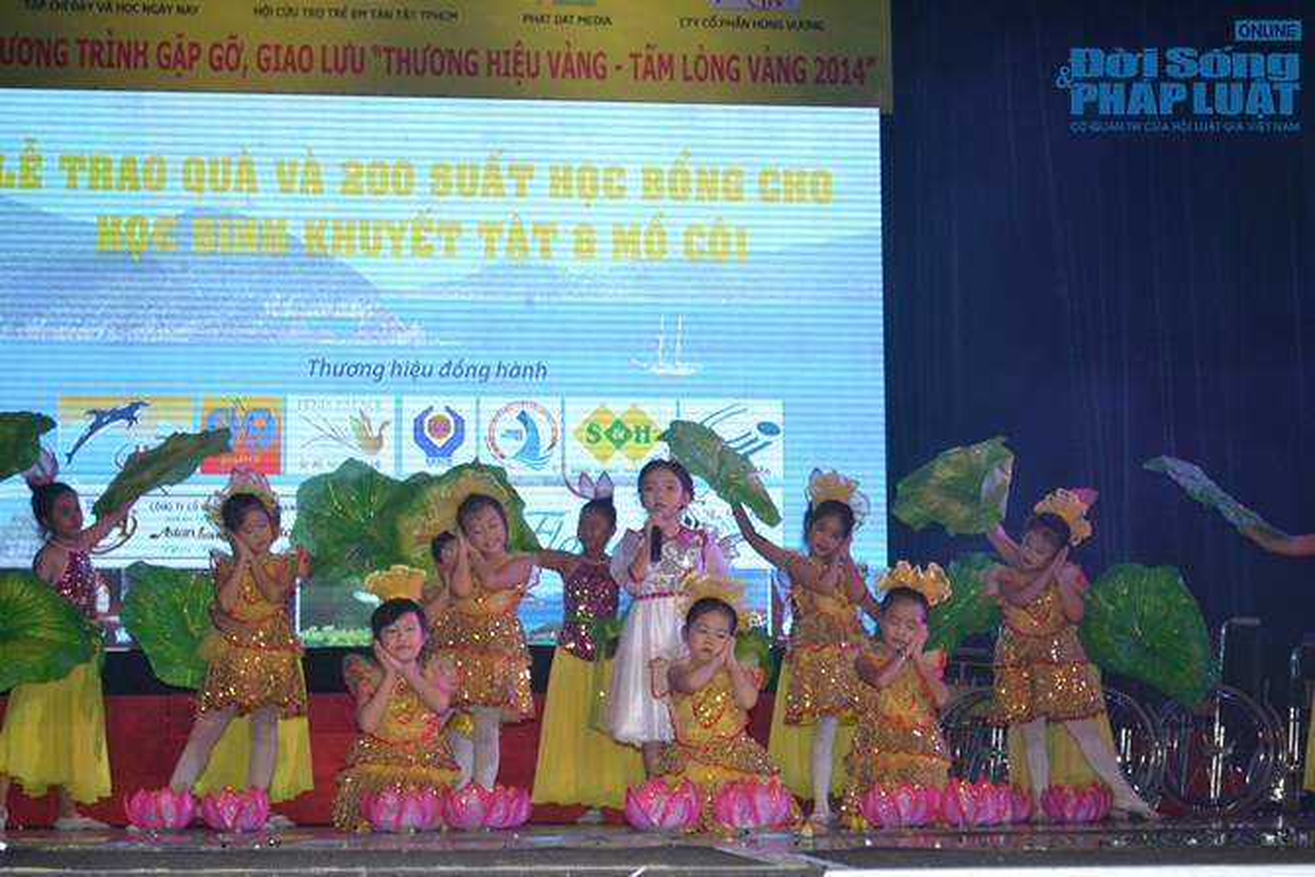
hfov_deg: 29.2
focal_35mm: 69
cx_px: 658
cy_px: 438
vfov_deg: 19.7
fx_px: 2521
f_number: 5.6
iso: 800
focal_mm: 46
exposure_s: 1/200
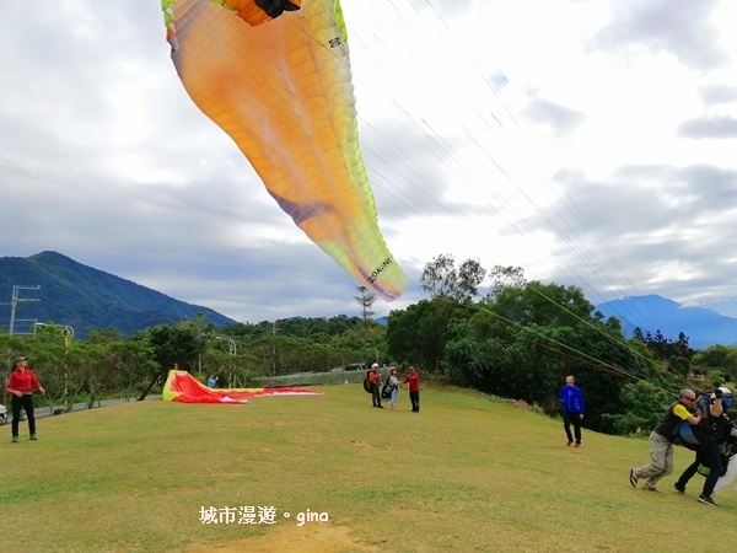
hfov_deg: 67.3
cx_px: 368
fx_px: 554
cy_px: 276
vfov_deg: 53.1
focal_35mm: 26
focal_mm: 3.81
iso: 50
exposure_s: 1/846
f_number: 2.2
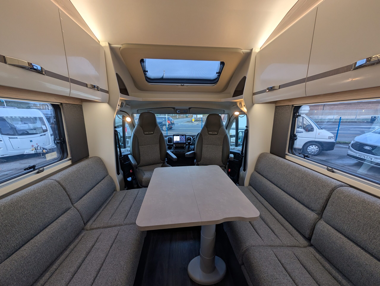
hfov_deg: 110.5
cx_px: 190
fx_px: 132
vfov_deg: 94.6
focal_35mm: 12
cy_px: 143
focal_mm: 2.02
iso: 110
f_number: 1.7
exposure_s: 1/140
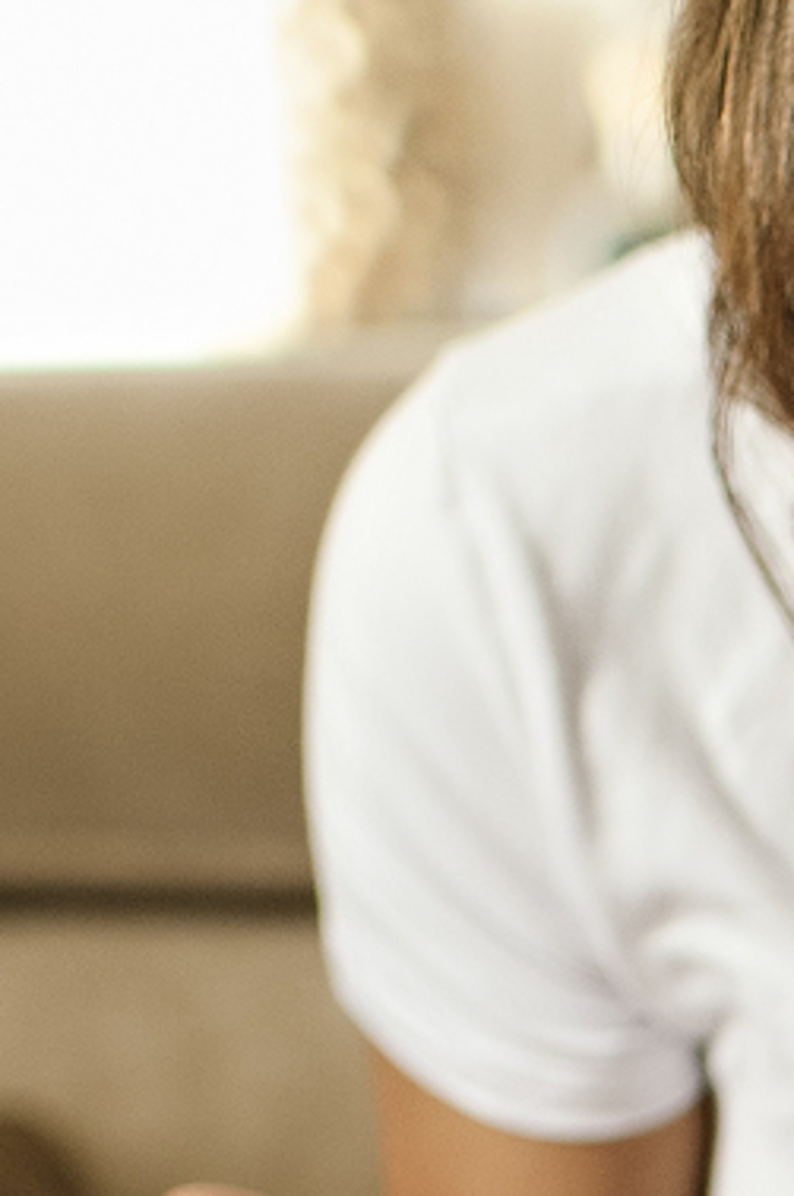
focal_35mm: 167
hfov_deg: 7.8
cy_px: 1932
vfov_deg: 11.7
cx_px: 1721
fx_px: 5540
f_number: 2.2
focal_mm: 35
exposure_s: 1/125
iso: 800
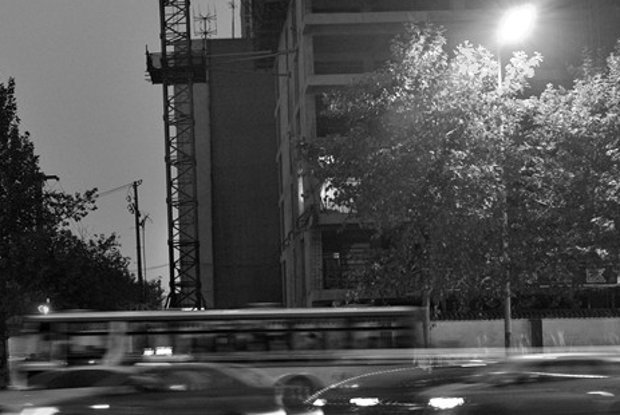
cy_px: 327
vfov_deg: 23.5
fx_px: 983
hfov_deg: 34.5
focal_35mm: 57
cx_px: 177
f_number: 8
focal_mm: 22
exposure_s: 1/1.3
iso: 400
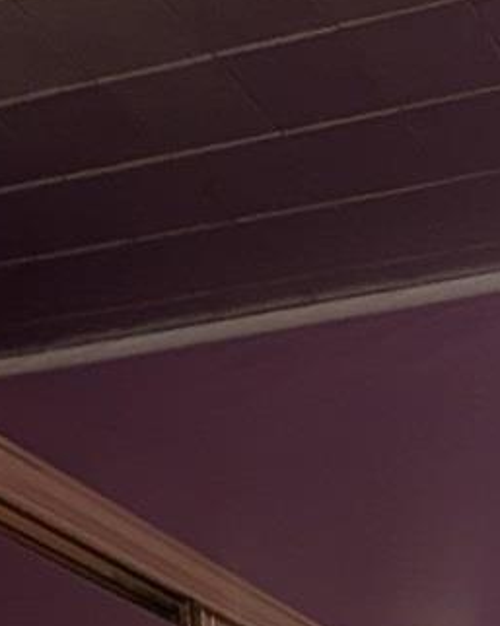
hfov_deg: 17.2
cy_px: 1324
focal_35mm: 84
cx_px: 636
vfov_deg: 16.2
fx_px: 1556
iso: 71
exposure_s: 1/30
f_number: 1.7
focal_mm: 2.02
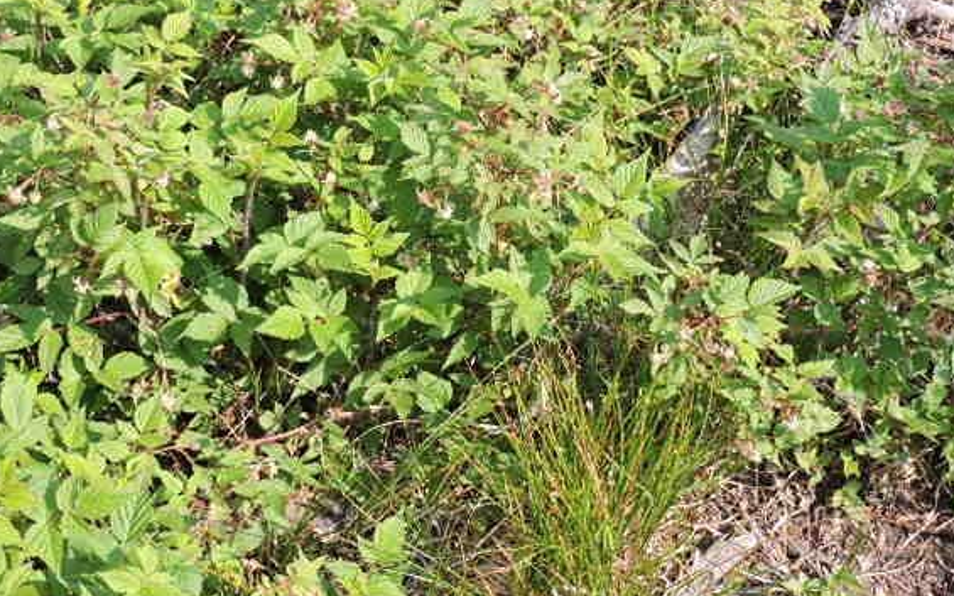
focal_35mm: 60
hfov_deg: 34.0
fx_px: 1560
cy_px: 250
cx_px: 424
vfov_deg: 21.6
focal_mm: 8.9
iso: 100
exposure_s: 1/320
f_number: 3.6
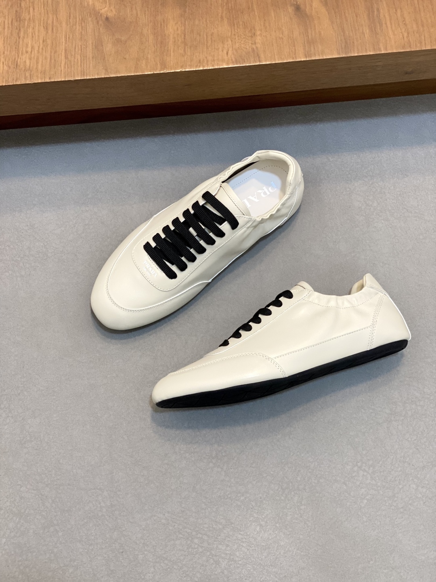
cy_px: 291
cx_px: 218
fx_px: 873
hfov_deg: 28.0
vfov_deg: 36.8
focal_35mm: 52
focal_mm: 6
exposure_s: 1/100
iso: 100
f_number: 2
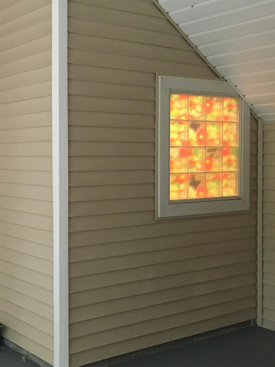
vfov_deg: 39.7
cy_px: 176
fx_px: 509
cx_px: 19
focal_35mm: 48
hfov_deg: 28.9
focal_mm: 4.15
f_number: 2.2
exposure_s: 1/15
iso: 200
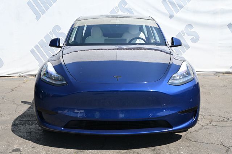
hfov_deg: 51.3
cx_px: 116
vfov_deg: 35.5
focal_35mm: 38
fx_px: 242
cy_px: 77
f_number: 5.6
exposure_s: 1/250
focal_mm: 25
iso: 180
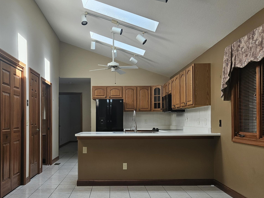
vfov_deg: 39.4
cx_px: 119
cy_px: 123
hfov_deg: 51.3
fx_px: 275
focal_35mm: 36
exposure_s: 1/120
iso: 40
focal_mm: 5.4
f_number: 1.8
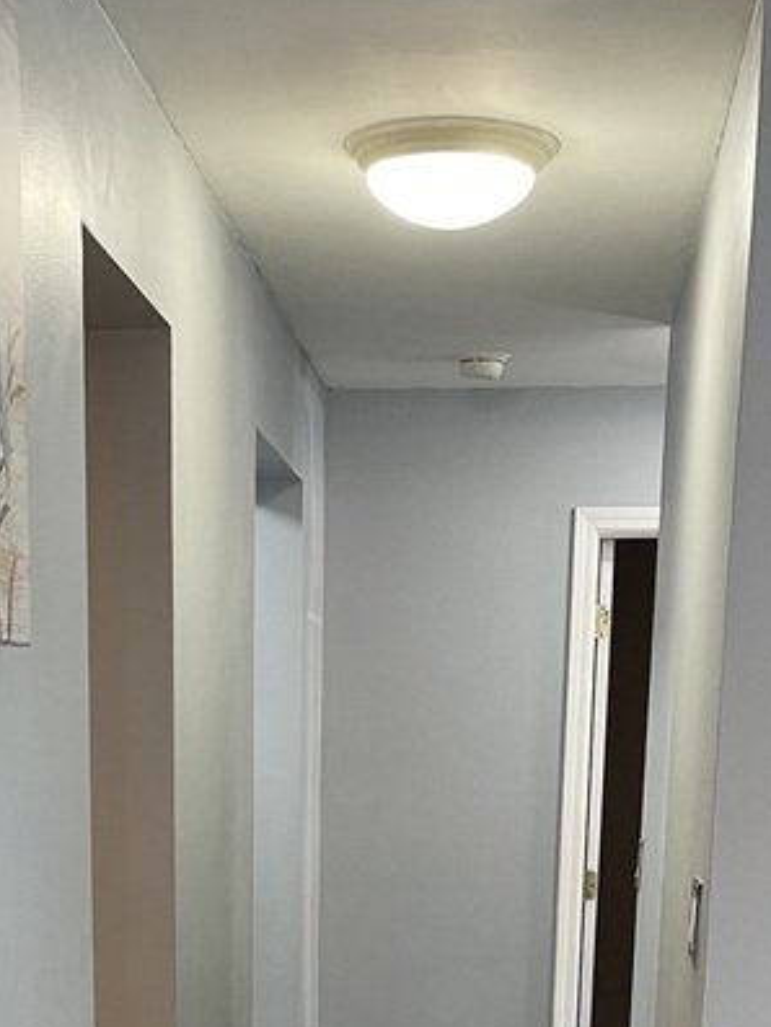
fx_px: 2018
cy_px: 1301
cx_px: 300
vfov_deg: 25.1
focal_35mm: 68
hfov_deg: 21.6
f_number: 1.6
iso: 125
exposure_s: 1/60
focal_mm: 5.1
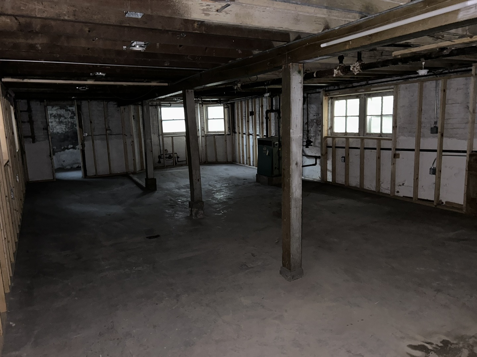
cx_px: 238
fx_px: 358
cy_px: 178
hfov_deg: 67.3
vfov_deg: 53.1
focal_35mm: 26
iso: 250
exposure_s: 1/4
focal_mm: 5.7
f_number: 1.5
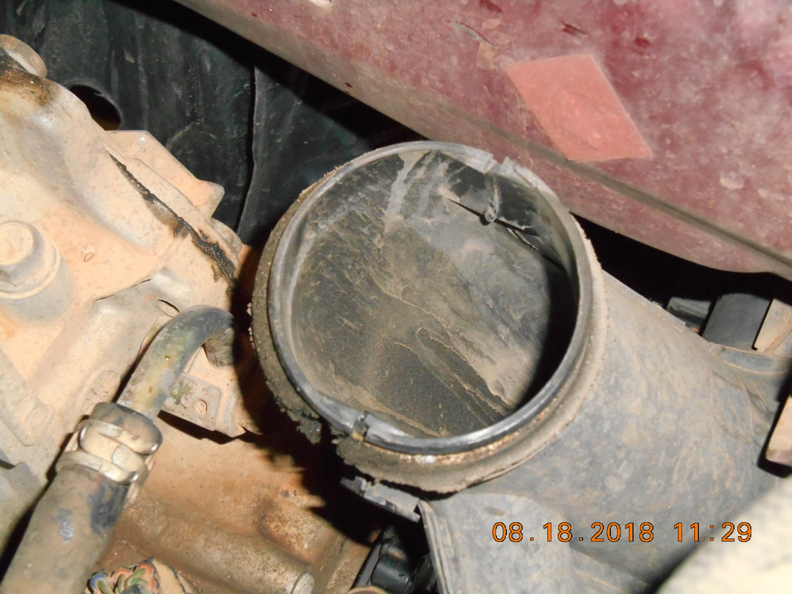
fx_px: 1395
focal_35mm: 61
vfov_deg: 24.0
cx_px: 396
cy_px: 297
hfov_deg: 31.7
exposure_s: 1/60
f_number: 13.8
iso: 800
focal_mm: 10.9
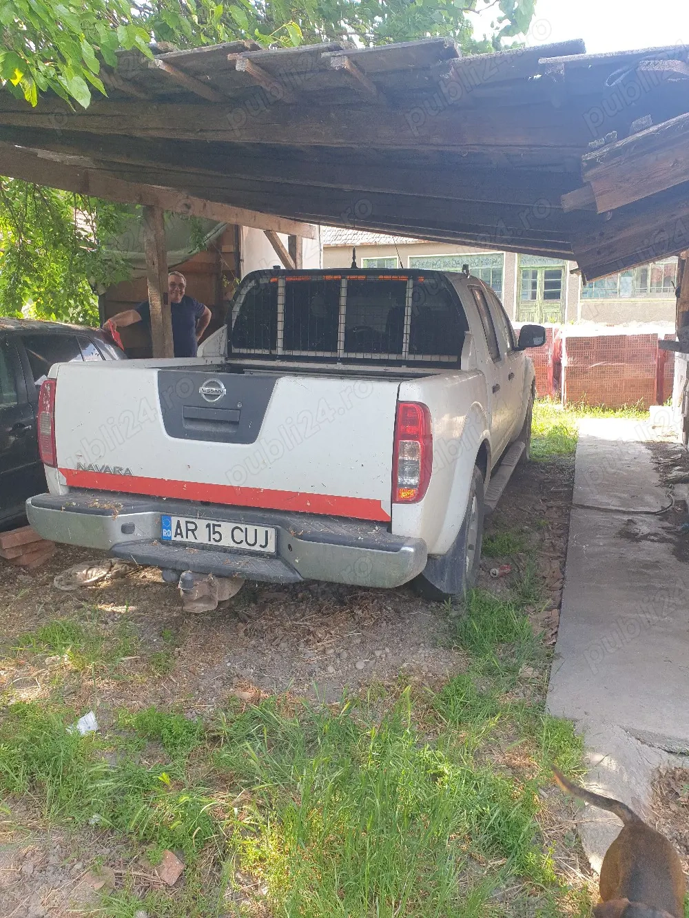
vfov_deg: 67.3
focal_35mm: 26
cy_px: 459
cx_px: 344
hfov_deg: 53.1
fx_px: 690
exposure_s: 1/156
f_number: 2.4
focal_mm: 4.3
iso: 50
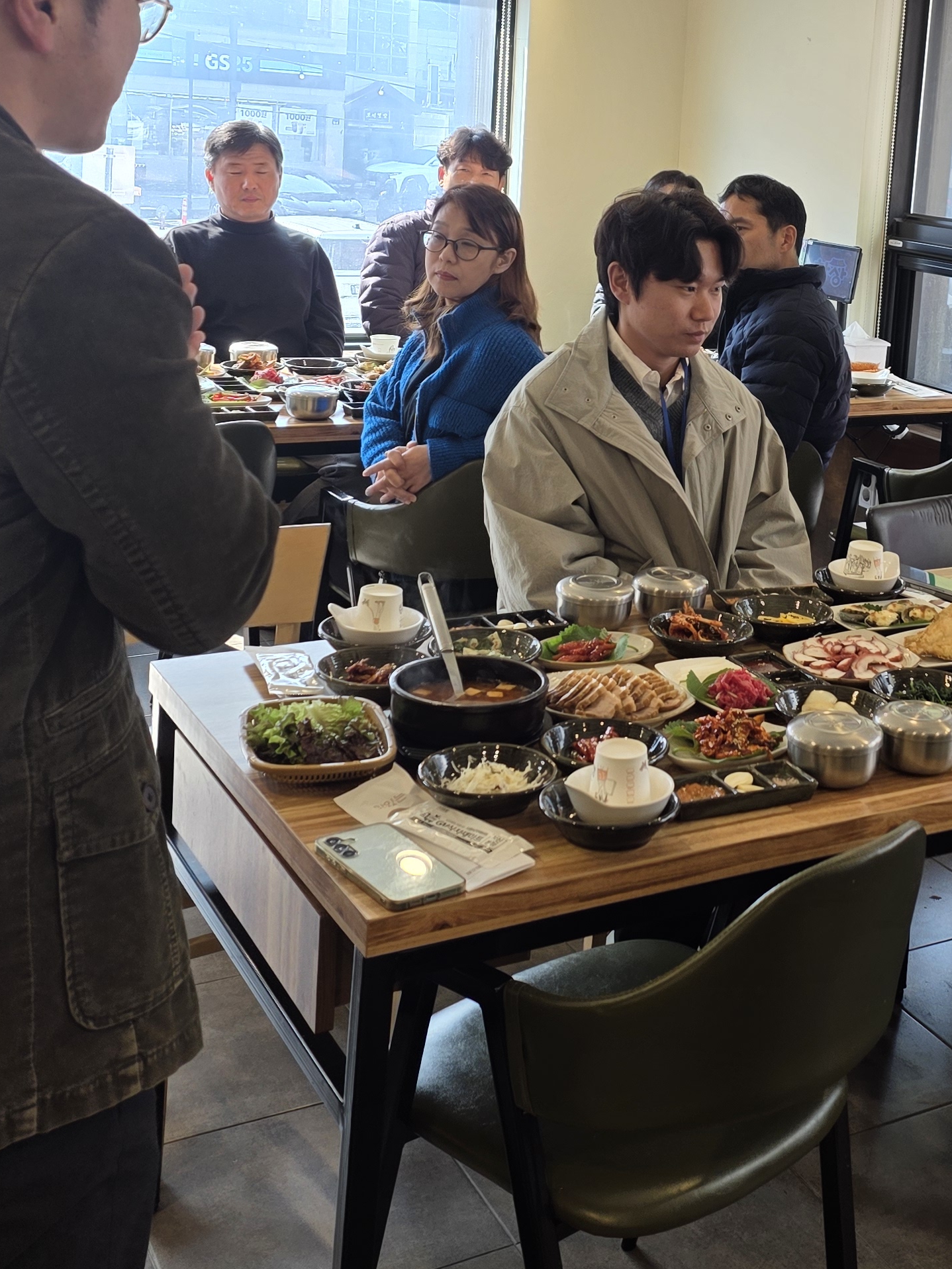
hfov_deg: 29.6
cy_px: 336
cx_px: 765
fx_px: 1760
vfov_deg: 38.7
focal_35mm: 48
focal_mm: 6.3
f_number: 1.7
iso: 32
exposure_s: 1/120
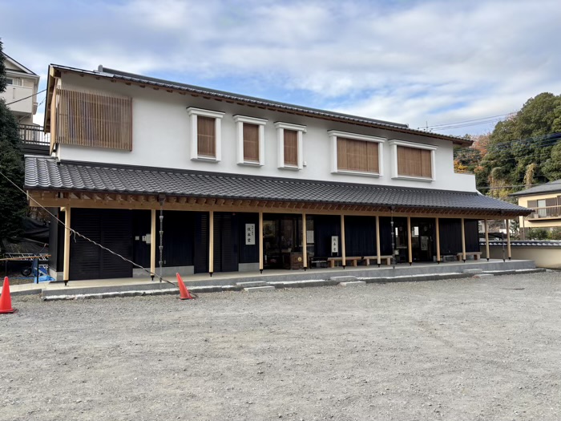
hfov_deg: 67.3
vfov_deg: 53.1
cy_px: 210
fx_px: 421
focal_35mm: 26
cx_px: 280
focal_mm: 5.96
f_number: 1.6
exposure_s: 1/758
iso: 50
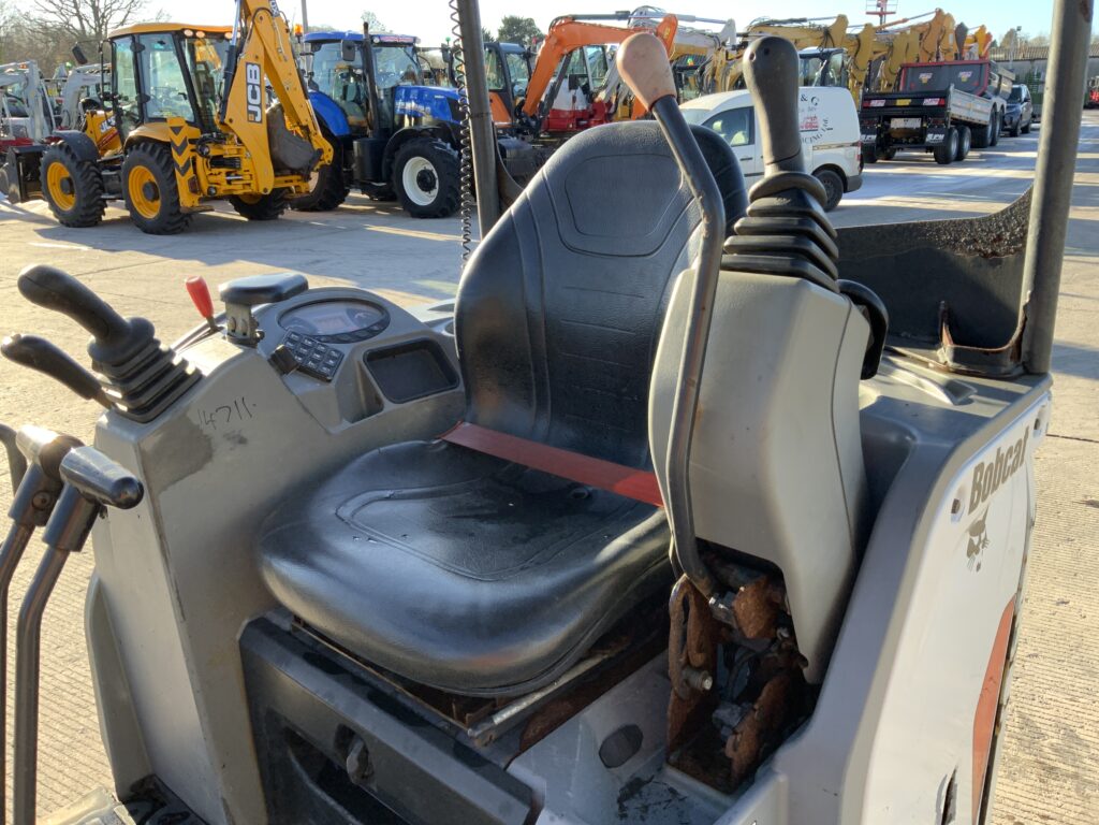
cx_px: 550
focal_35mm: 29
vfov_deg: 48.2
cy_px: 412
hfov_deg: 61.7
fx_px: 921
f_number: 1.8
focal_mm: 3
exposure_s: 1/173
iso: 16
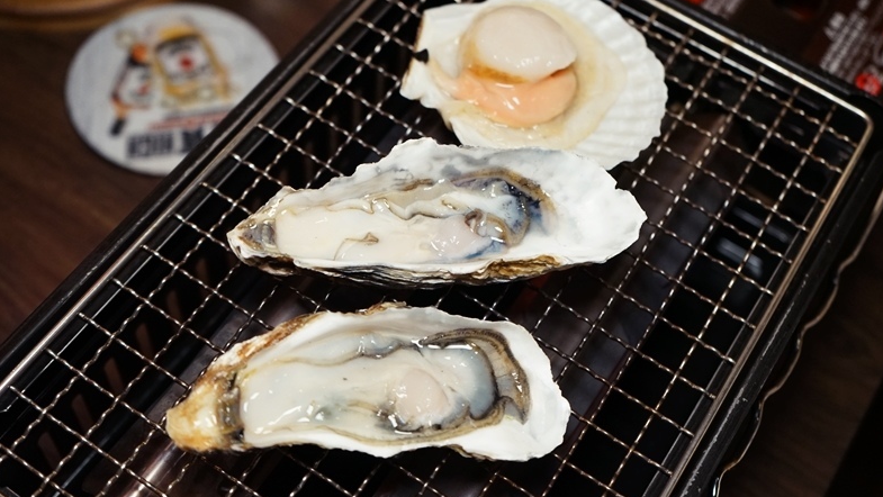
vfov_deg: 24.9
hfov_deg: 42.9
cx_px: 443
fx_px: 1124
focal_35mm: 48
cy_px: 210
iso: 2000
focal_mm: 45
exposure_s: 1/60
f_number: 4.5
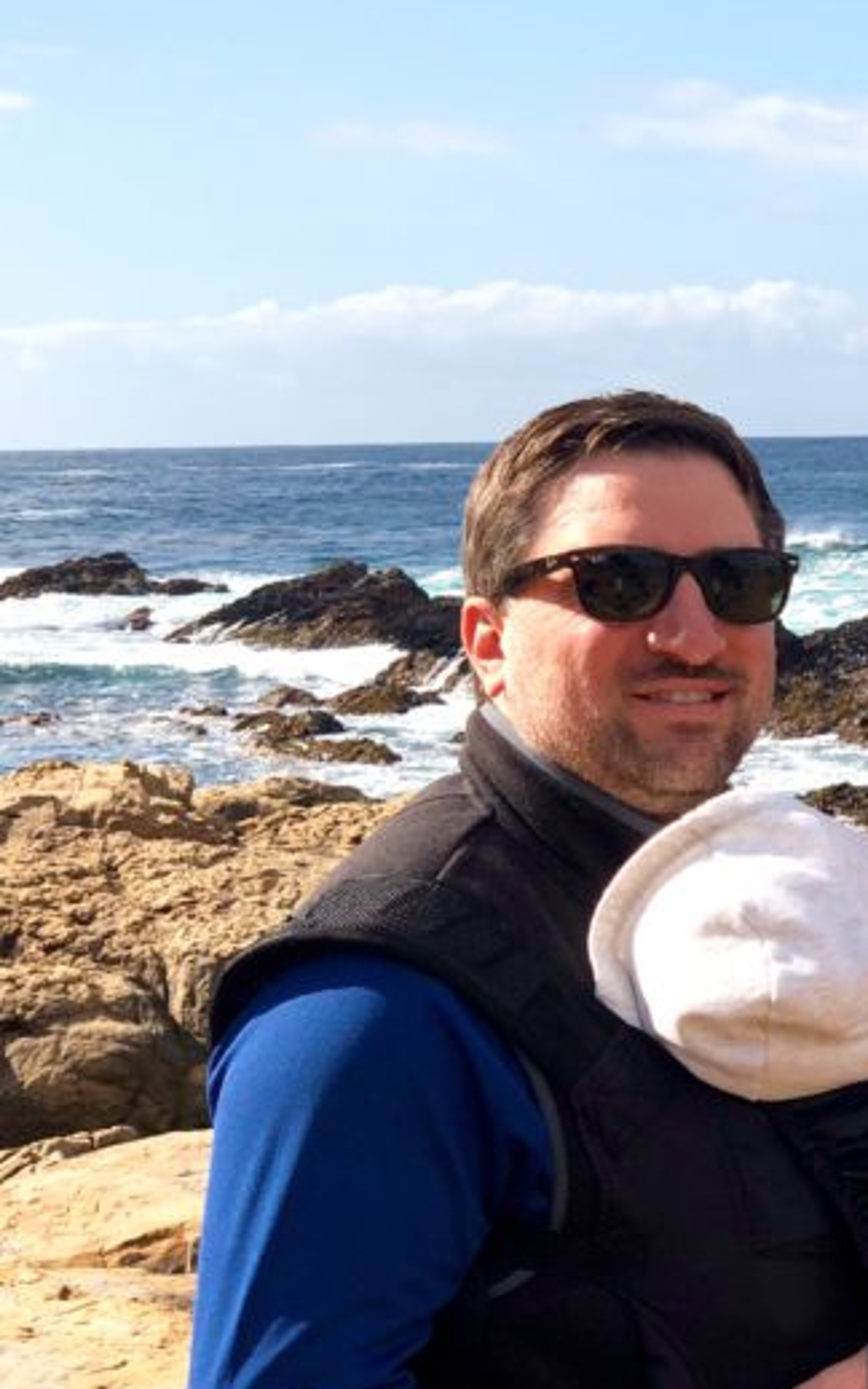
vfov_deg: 19.1
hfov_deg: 12.0
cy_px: 697
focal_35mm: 109
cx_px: 729
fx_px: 4123
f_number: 2.4
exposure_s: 1/1116
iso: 16
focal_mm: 6
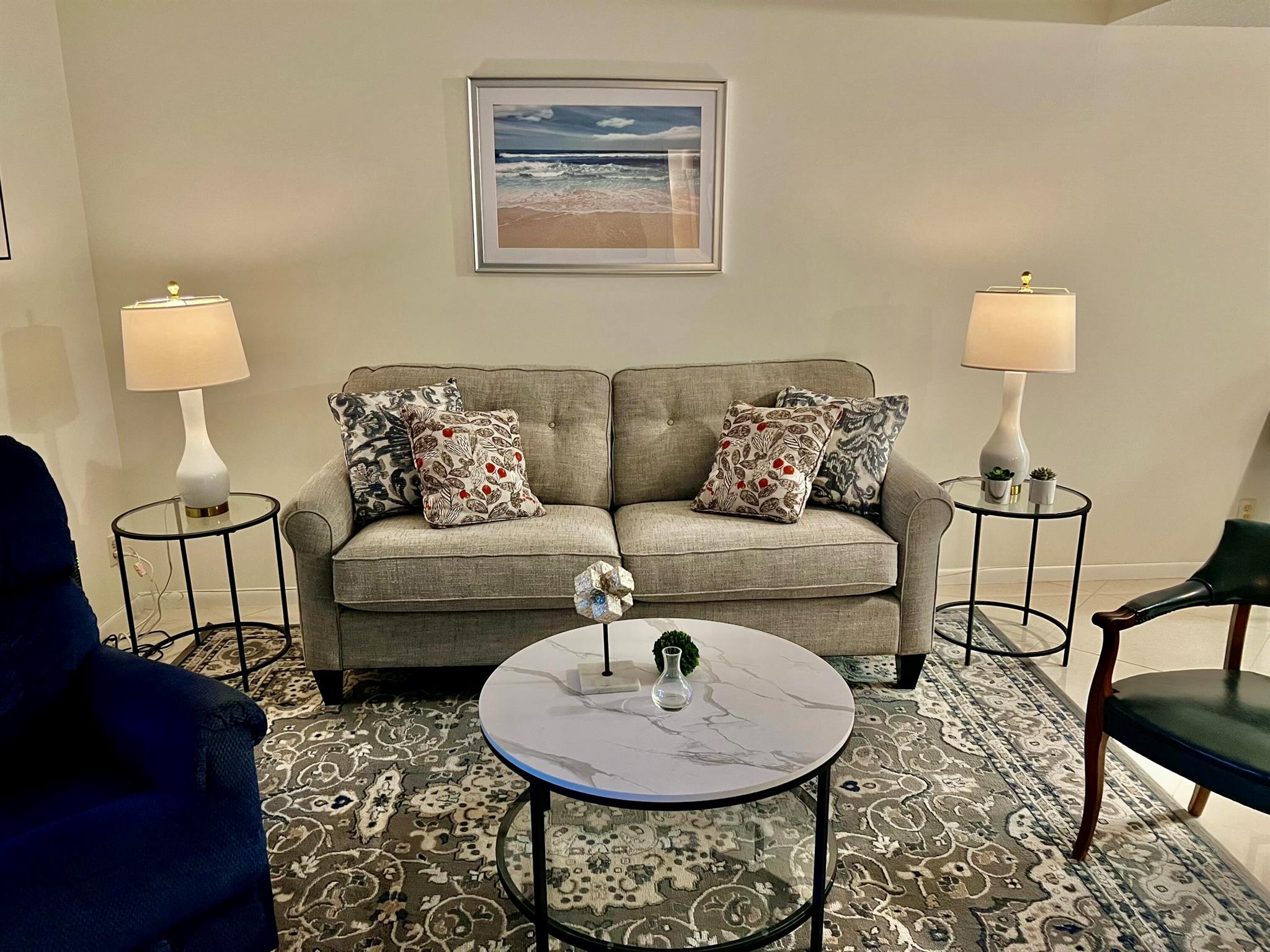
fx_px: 954
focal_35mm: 26
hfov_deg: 67.3
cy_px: 476
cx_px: 635
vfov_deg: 53.1
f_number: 1.5
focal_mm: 5.7
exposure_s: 1/60
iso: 320
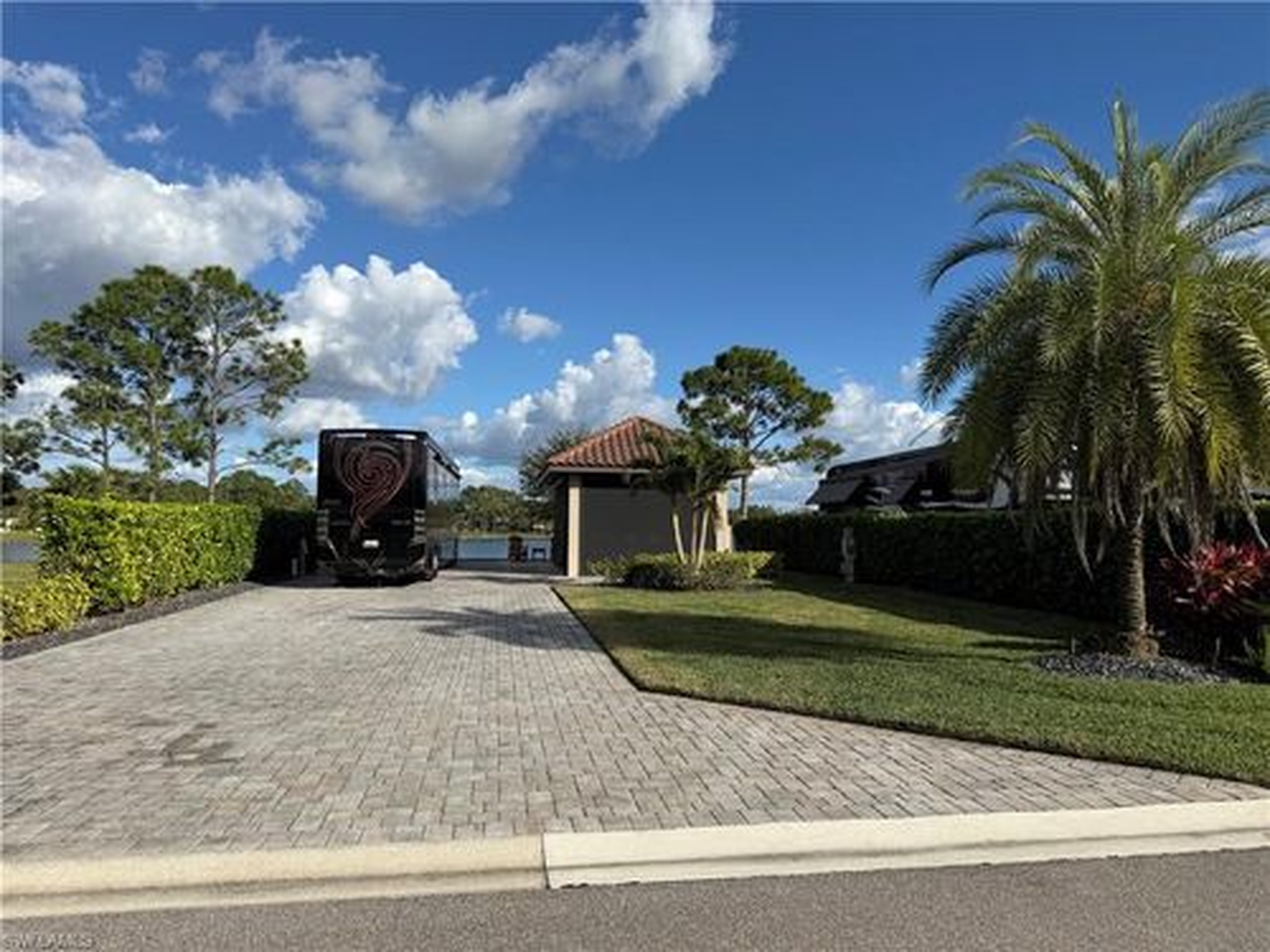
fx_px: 881
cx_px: 635
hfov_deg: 71.6
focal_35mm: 24
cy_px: 476
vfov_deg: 56.8
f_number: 1.78
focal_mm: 6.76
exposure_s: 1/6711
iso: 80
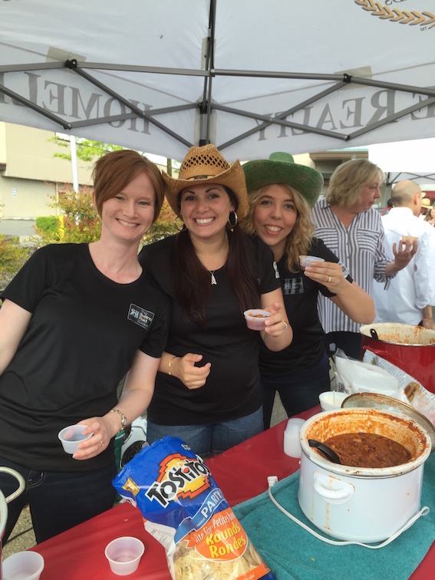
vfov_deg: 61.7
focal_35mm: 29
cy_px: 290
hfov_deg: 48.2
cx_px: 218
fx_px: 486
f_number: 2.2
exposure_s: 1/373
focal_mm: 4.15
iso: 32
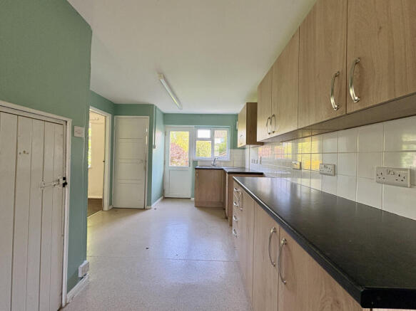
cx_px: 208
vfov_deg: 85.7
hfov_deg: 102.1
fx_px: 168
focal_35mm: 14
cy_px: 156
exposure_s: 1/60
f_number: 2.2
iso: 250
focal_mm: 2.22
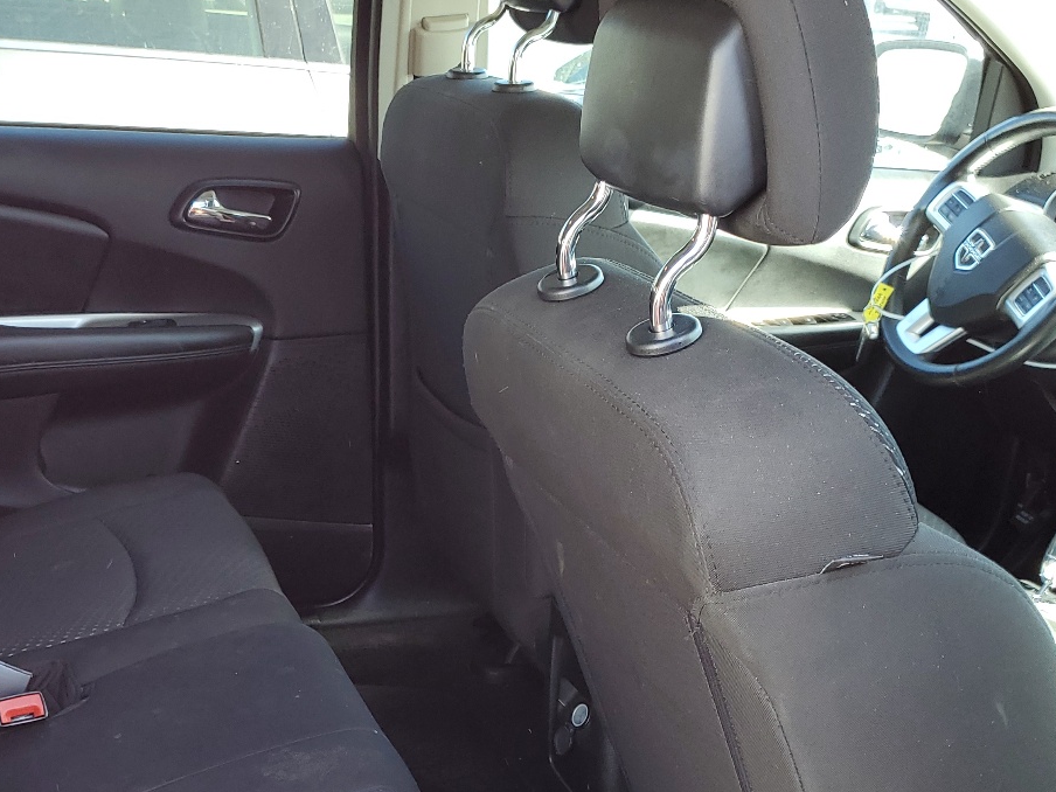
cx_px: 396
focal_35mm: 46
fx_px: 1403
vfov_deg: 30.8
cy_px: 617
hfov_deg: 40.9
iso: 53
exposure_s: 1/100
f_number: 1.5
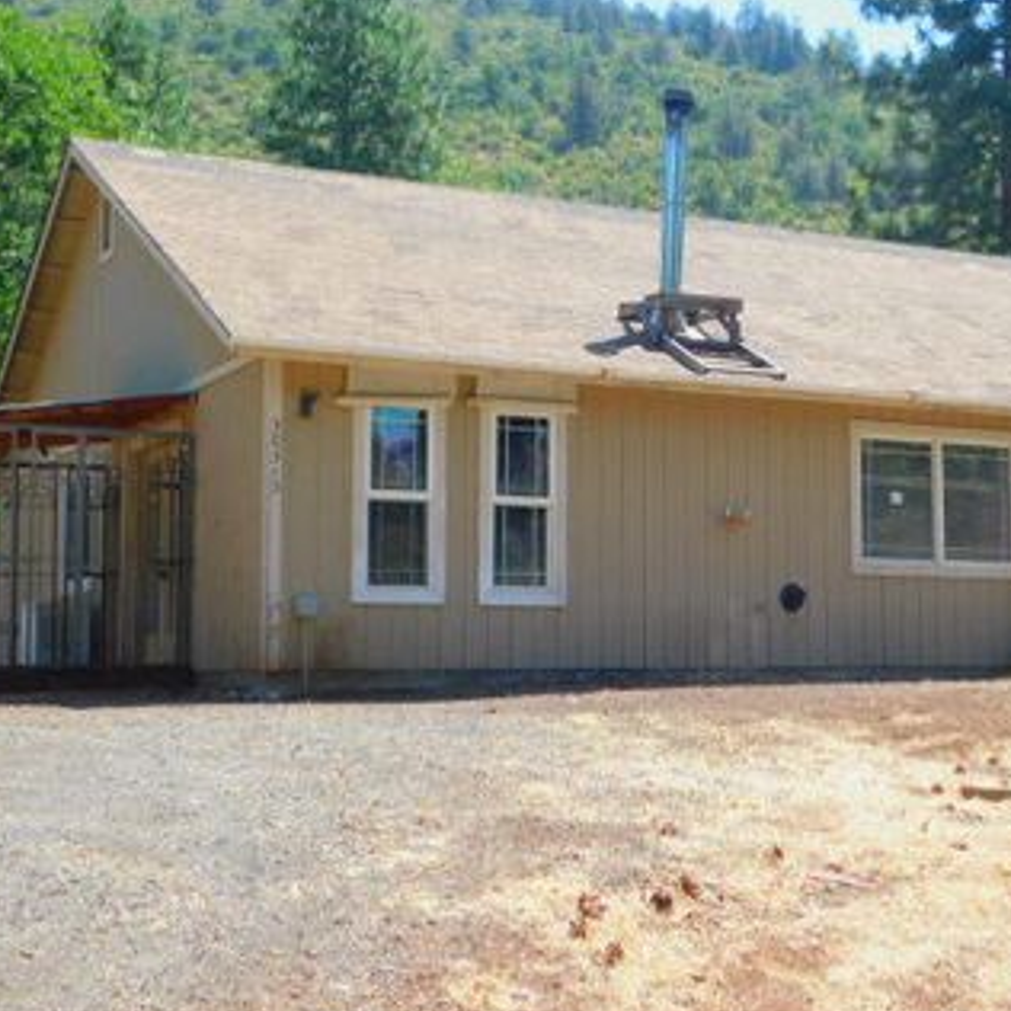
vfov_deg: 30.6
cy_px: 475
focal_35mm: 56
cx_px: 656
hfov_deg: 30.4
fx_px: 1850
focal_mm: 7.1
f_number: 3.6
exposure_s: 1/400
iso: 125
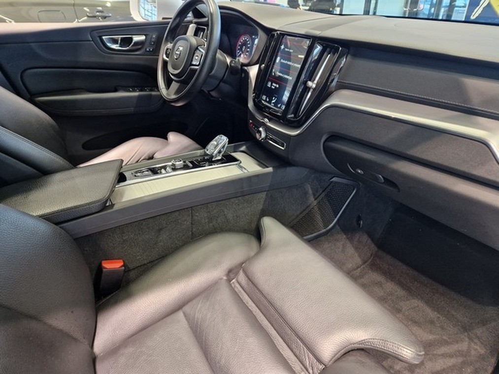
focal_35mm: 23
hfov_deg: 73.9
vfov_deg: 58.9
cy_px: 187
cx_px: 250
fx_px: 332
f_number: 1.8
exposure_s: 1/100
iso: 400
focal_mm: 5.4
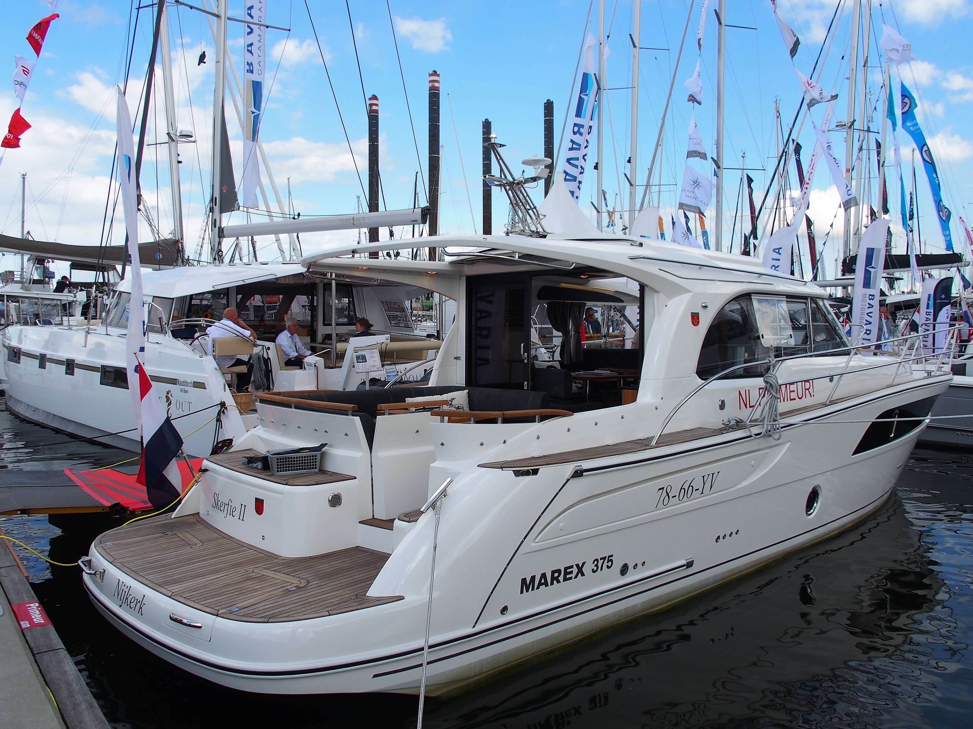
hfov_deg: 61.7
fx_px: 815
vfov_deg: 48.2
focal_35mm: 29
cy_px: 362
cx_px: 484
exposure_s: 1/500
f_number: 4.5
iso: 100
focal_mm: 6
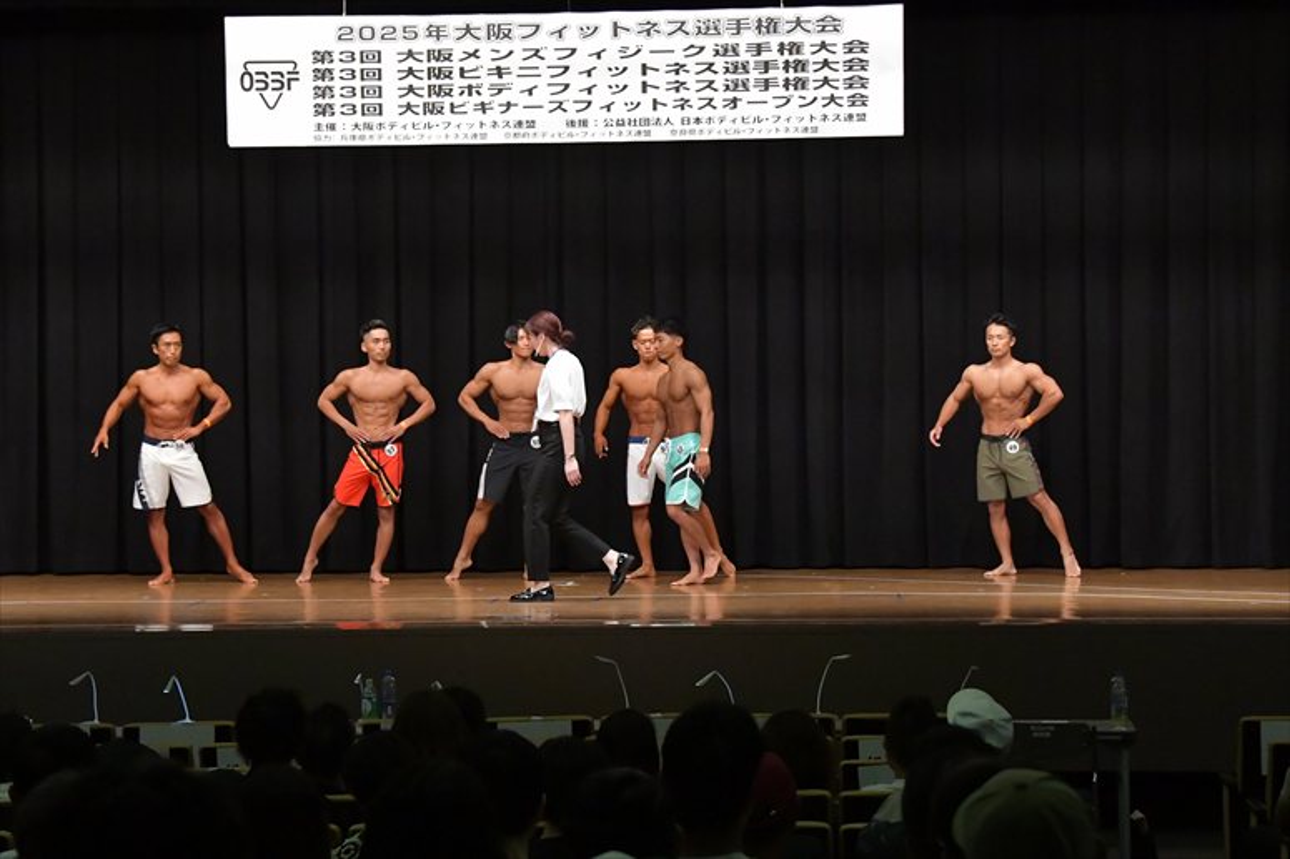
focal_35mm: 93
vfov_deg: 14.7
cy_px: 430
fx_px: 3331
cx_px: 645
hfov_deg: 21.9
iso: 6400
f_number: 5.6
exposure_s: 1/400
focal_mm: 62
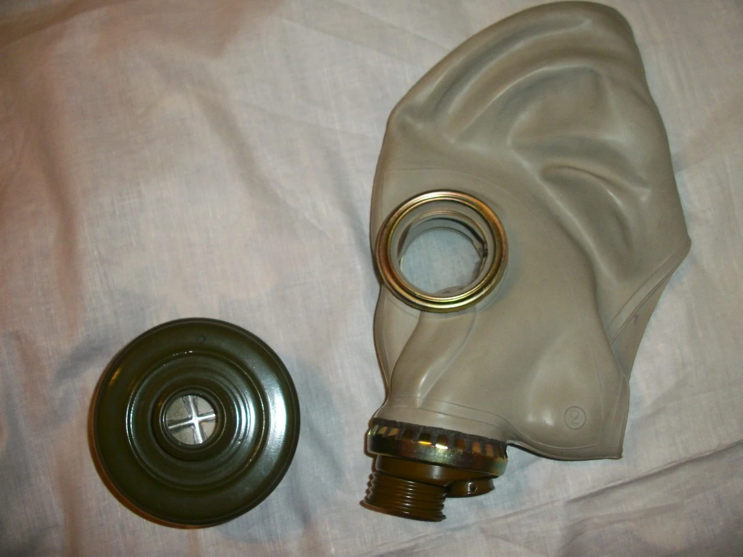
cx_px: 372
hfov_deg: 52.6
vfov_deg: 40.7
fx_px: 751
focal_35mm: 35
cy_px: 278
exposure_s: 1/30
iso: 160
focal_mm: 6.3
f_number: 3.1
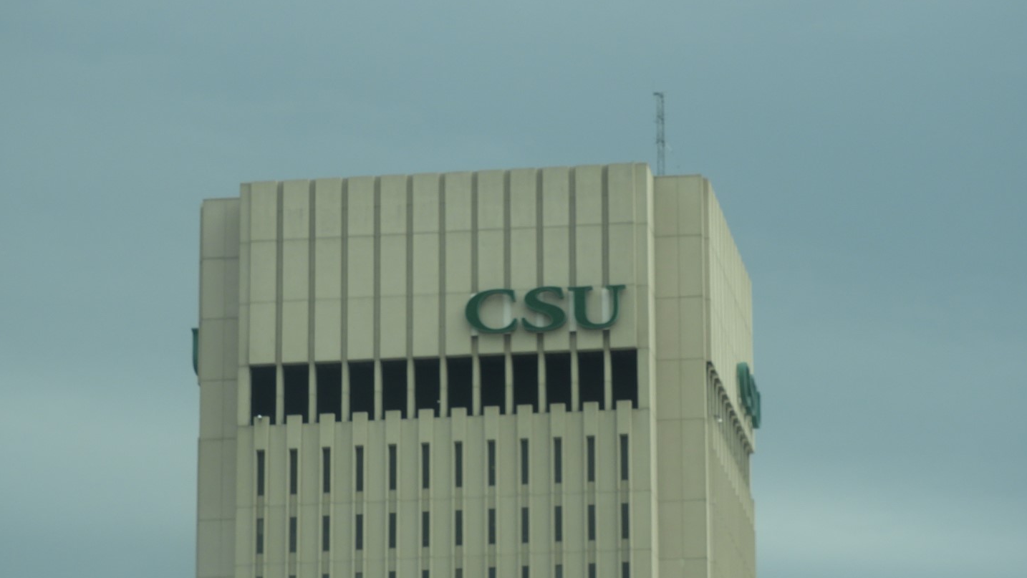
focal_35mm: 186
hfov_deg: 11.6
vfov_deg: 6.5
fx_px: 5066
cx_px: 514
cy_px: 281
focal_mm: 30.5
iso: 100
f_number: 5.2
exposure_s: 1/200
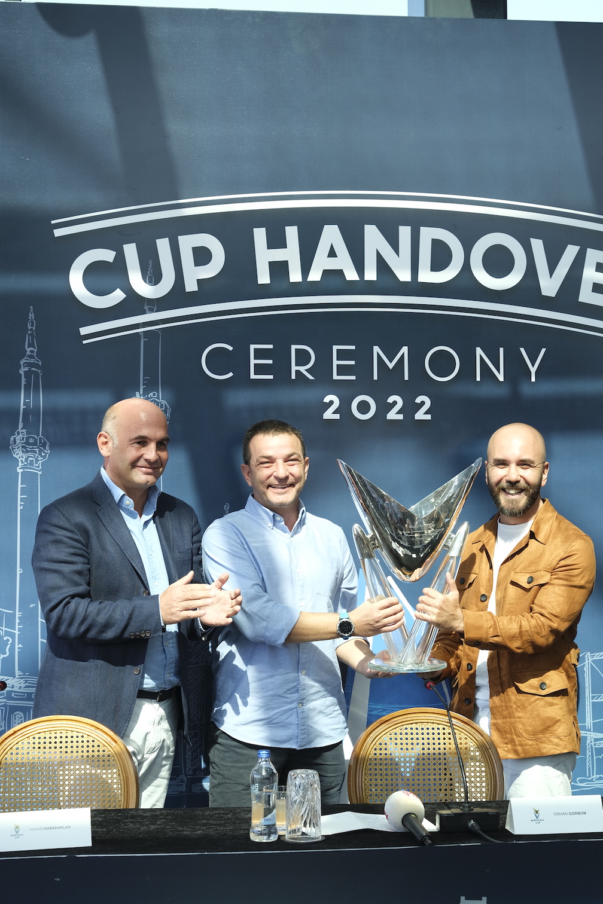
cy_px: 499
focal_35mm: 63
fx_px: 1583
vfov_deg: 31.9
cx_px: 299
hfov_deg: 21.6
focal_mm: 37.6
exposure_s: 1/200
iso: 320
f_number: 4
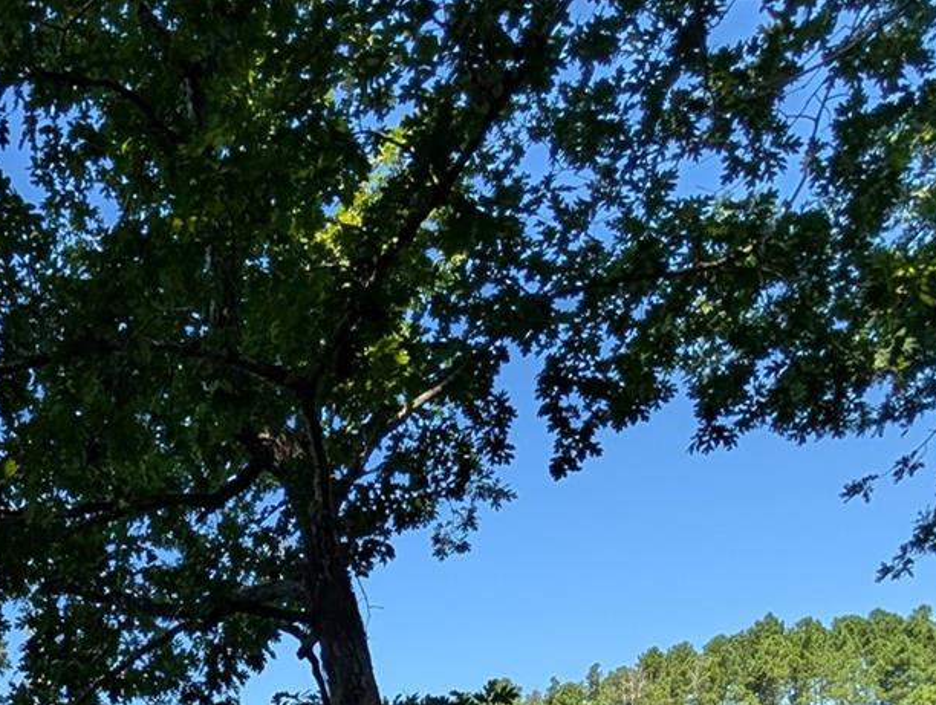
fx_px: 1083
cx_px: 23
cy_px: 1002
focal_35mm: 40
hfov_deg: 41.3
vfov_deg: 27.4
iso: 54
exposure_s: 1/1502
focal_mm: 2.02
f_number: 1.7
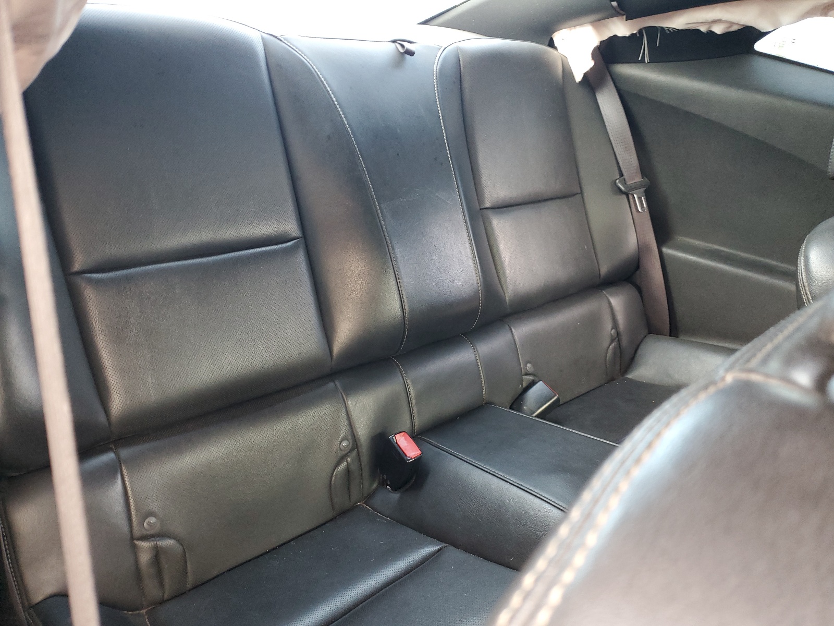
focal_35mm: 26
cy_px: 313
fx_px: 626
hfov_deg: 67.3
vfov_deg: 53.1
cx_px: 417
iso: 146
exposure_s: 1/60.2
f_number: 1.5
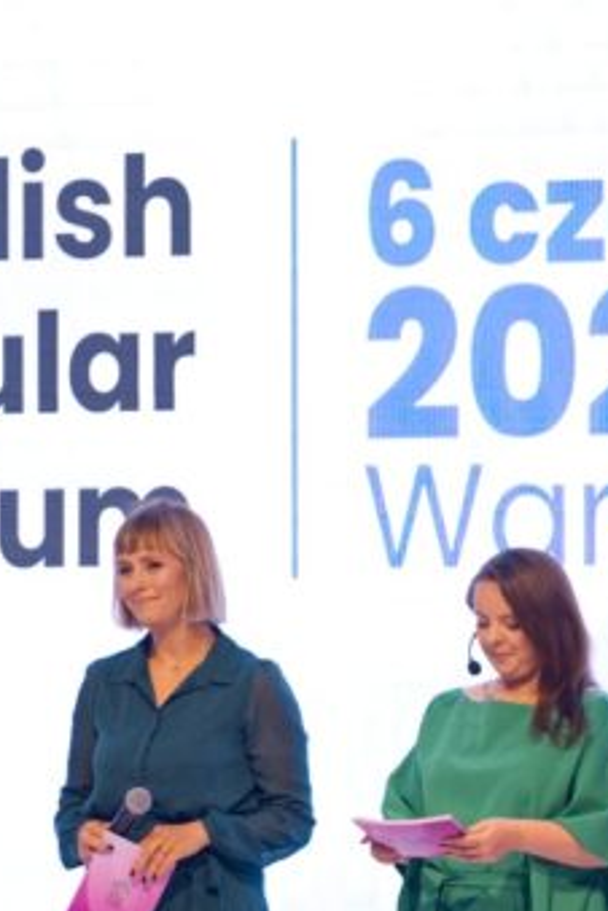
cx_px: 218
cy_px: 661
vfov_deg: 5.5
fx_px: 9525
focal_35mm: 376
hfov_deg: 3.7
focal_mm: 110.6
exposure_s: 1/180
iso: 1250
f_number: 2.8
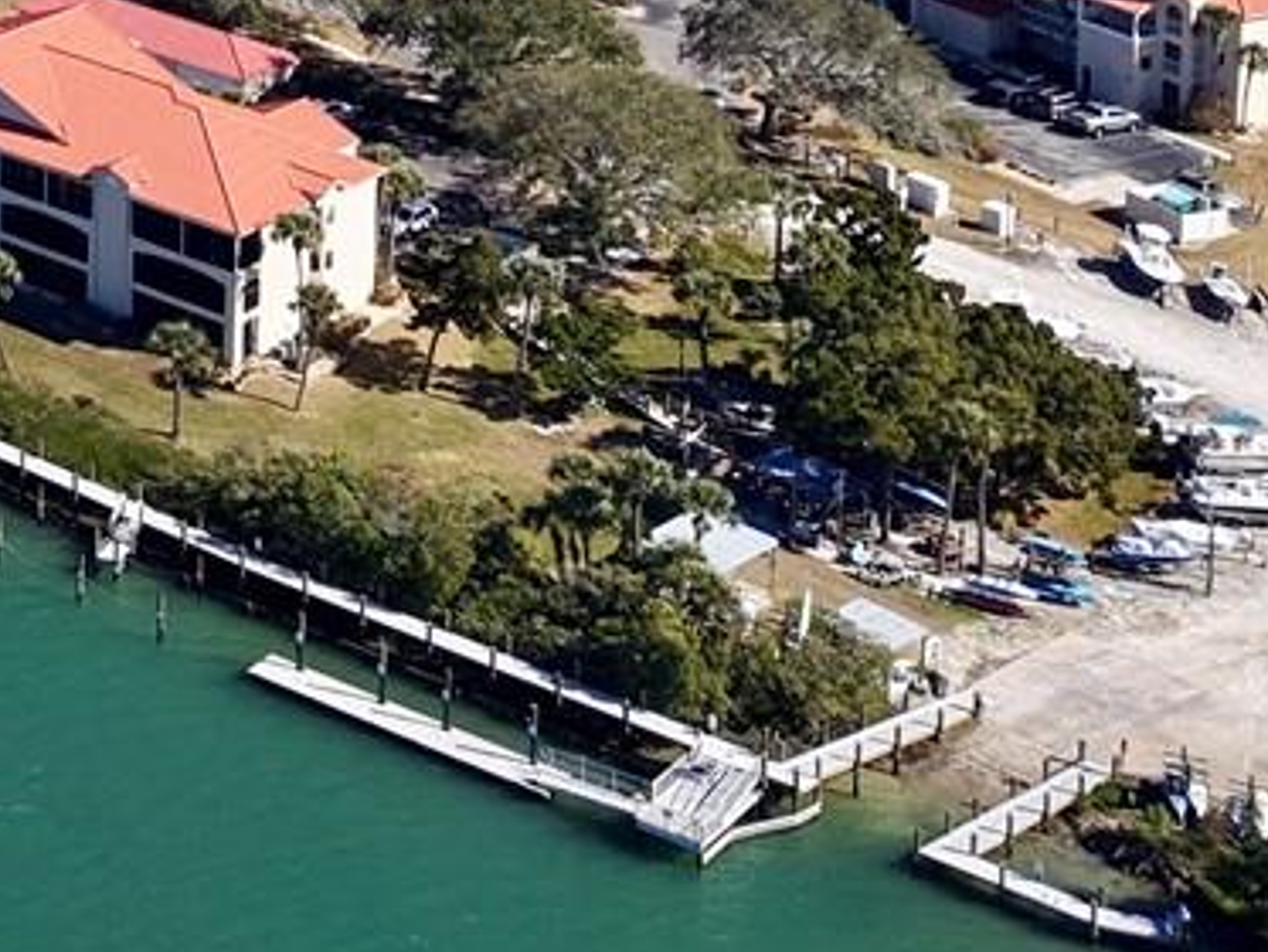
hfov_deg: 16.2
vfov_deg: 12.5
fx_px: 3774
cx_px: -986
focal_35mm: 103
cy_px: -996
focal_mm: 8.67
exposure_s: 1/3200
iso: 140
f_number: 1.8
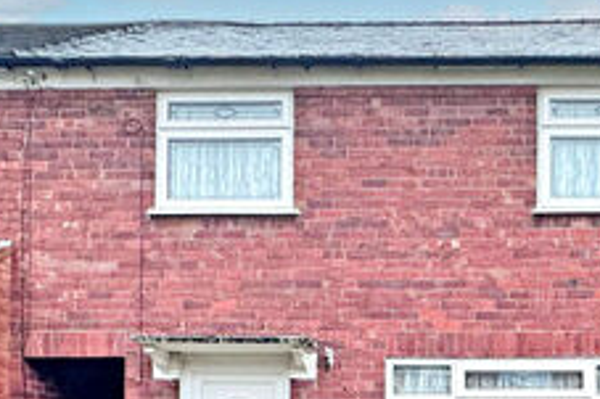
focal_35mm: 45
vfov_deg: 27.2
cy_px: 445
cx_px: 420
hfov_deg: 42.8
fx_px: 749
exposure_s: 1/63
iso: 320
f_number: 2.2
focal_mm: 2.22
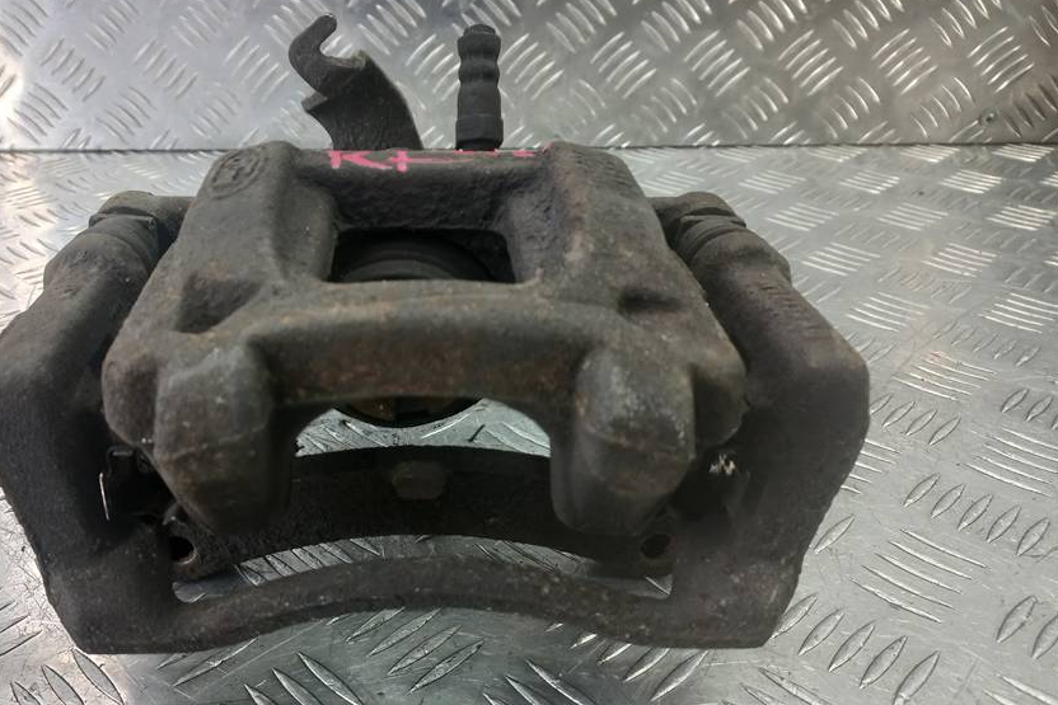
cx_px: 412
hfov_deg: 58.1
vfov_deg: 41.1
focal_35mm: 32
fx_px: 941
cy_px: 371
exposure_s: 1/50
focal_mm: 4.6
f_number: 1.8
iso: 100
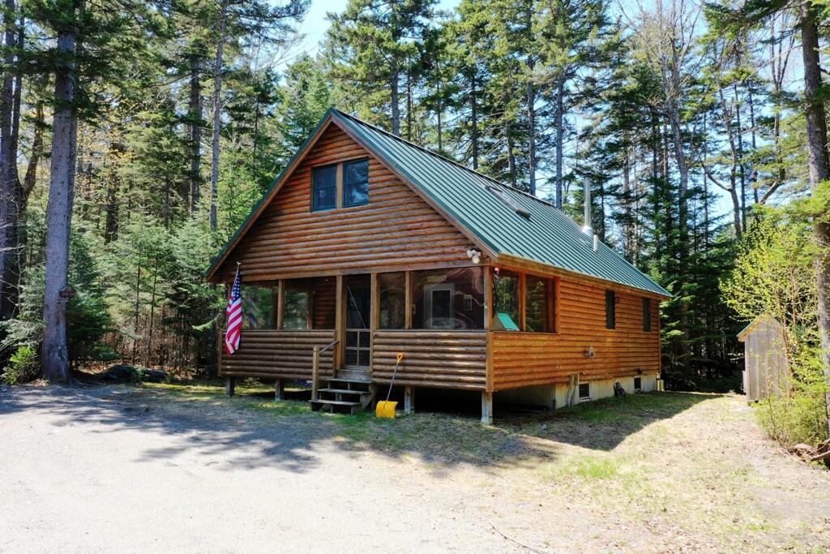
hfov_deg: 65.5
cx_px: 415
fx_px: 646
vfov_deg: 46.4
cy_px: 277
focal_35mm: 28
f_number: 7.1
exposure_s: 1/80
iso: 100
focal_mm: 10.26
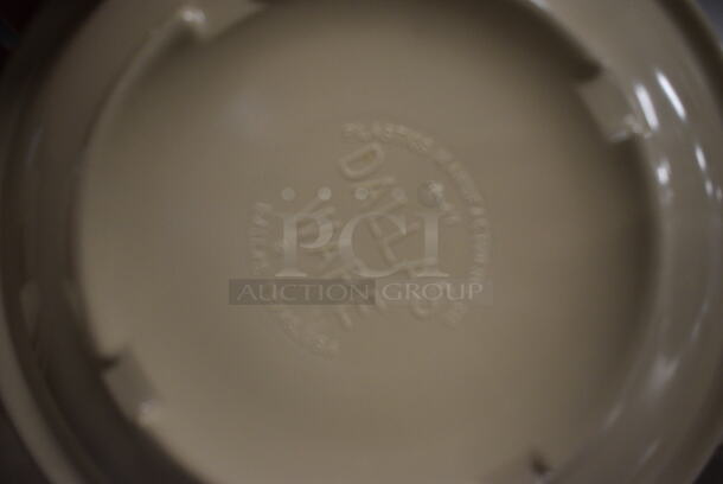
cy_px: 242
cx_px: 362
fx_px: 543
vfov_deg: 48.0
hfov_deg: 67.3
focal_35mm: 27
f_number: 3.5
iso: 1100
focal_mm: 18
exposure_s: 1/125
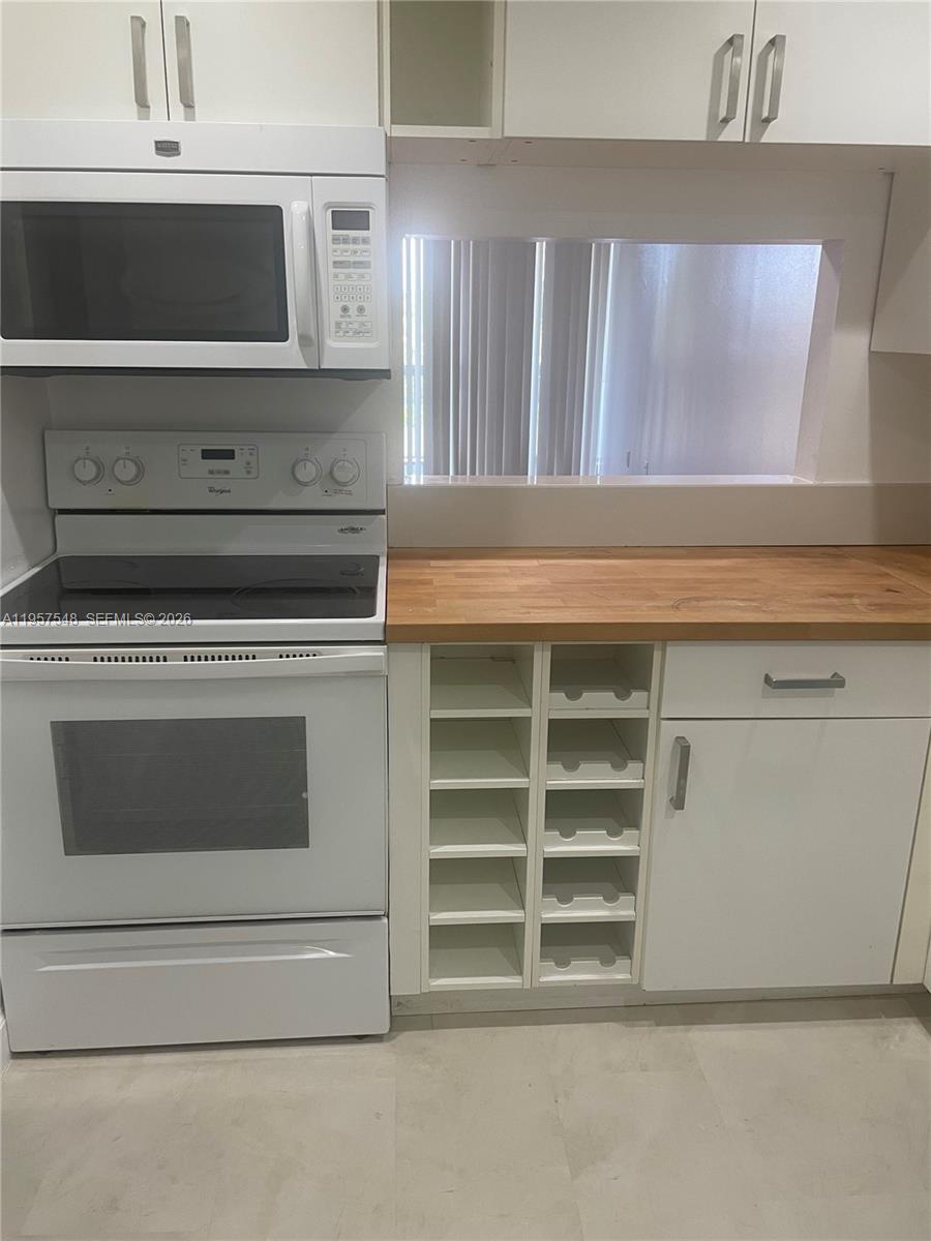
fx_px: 932
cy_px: 620
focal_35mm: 26
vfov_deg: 67.3
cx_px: 466
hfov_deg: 53.1
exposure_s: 1/60
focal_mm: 4.2
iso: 80
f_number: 1.6
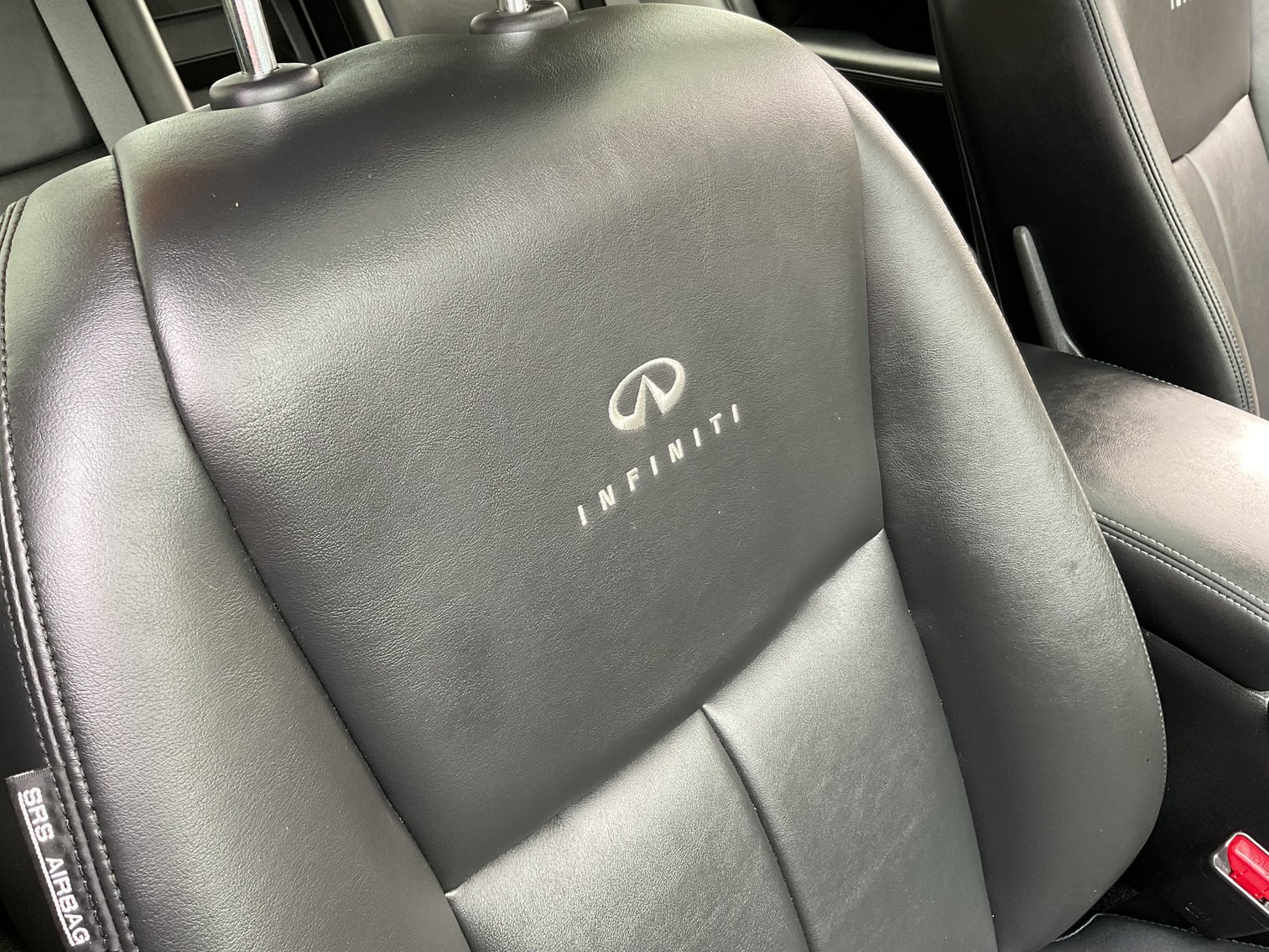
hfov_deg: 61.7
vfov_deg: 48.2
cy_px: 476
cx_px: 634
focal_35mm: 29
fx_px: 1063
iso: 50
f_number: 1.8
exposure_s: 1/60
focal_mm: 3
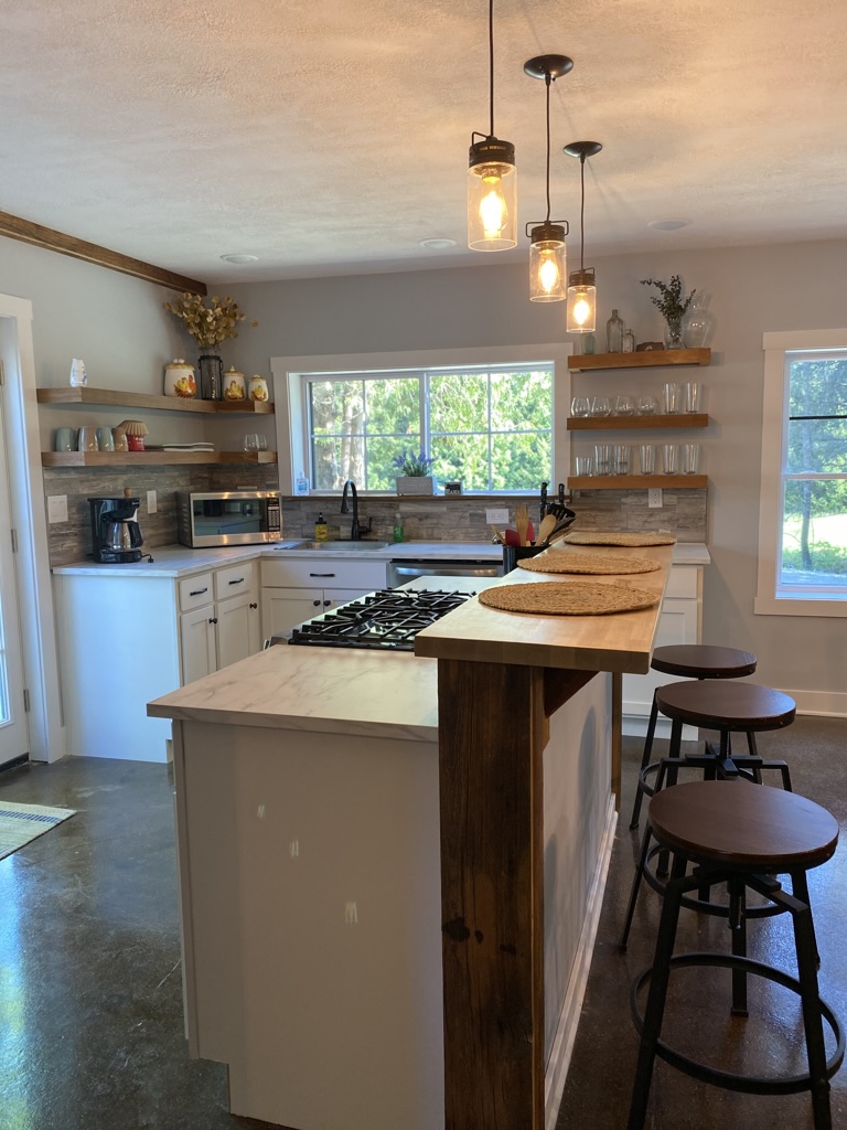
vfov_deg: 67.3
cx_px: 424
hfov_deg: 53.1
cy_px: 565
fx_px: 848
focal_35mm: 26
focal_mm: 4.25
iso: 100
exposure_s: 1/60
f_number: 1.8
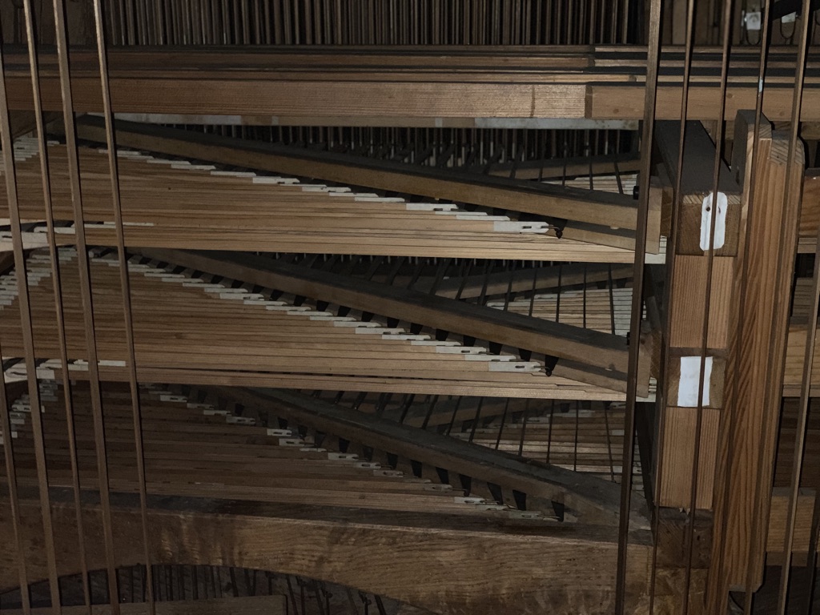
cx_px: 410
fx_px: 1232
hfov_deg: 36.8
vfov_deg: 28.0
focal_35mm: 52
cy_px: 308
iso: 125
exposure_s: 1/30
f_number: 2.4
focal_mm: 6
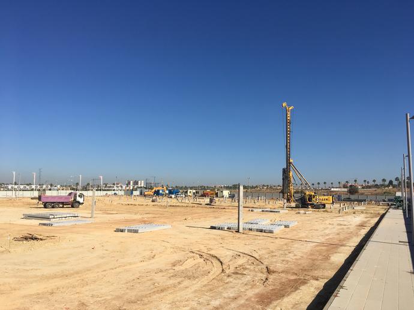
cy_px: 155
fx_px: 347
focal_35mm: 29
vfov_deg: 48.2
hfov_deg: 61.7
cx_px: 207
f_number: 2.2
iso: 25
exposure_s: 1/2747
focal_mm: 4.15
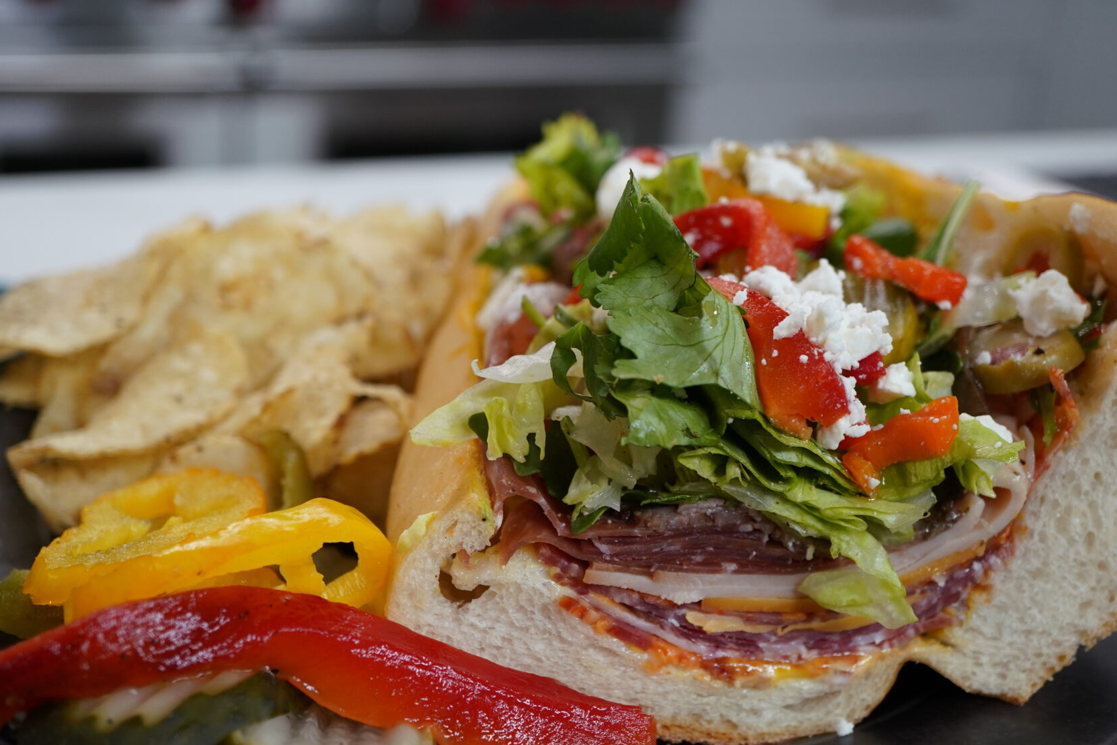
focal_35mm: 54
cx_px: 554
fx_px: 1676
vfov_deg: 25.0
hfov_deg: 36.9
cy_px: 425
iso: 640
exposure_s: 1/160
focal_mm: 30
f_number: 4
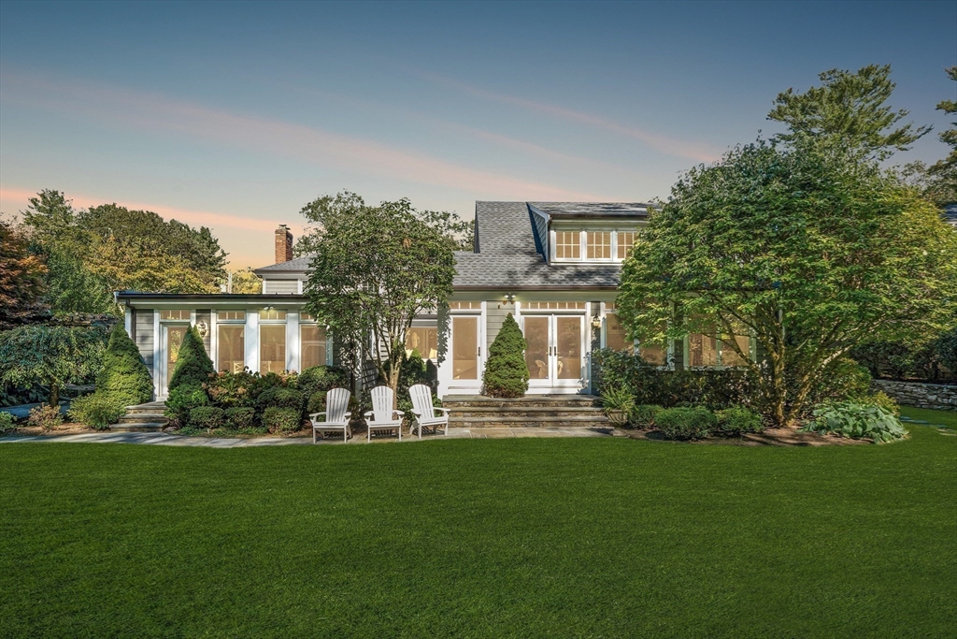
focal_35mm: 18
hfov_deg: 90.0
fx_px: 479
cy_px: 320
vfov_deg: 67.4
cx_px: 478
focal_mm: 18
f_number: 7.1
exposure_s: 1/640
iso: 500
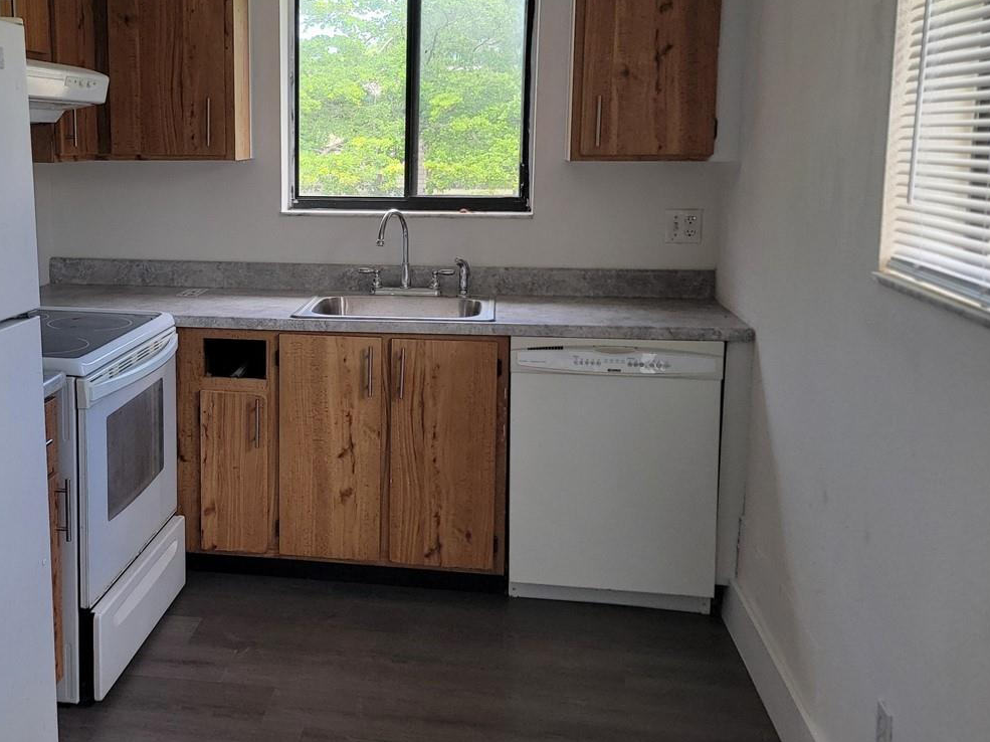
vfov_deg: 36.5
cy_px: 270
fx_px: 1115
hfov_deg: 46.9
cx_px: 312
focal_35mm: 39
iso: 100
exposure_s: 1/120
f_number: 1.8
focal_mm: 6.7
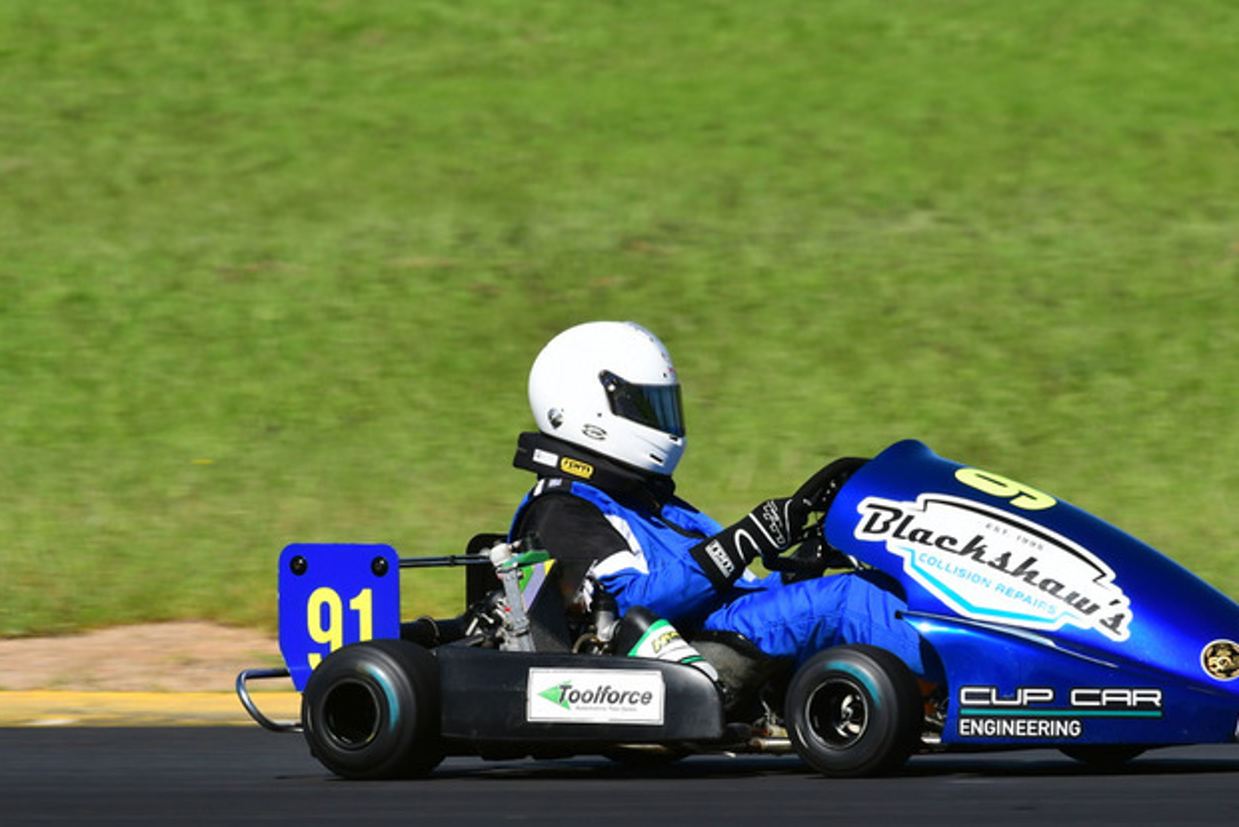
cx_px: 739
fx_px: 22656
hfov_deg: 3.1
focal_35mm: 658
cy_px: 445
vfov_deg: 2.1
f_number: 11
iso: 400
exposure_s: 1/640
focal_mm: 340
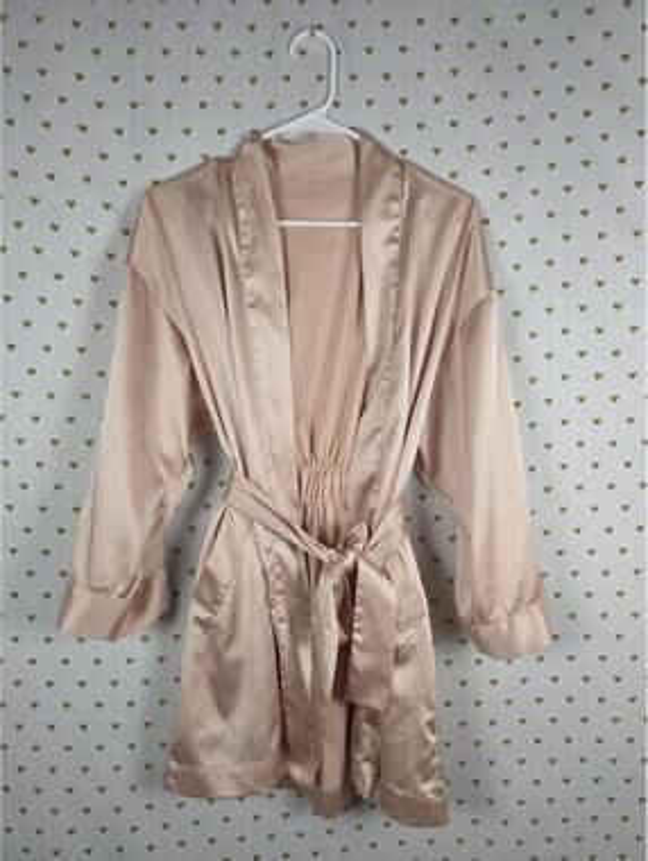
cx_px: 324
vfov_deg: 73.9
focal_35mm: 23
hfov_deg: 59.0
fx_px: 573
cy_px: 430
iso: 80
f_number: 1.7
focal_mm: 6.3
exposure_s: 1/120
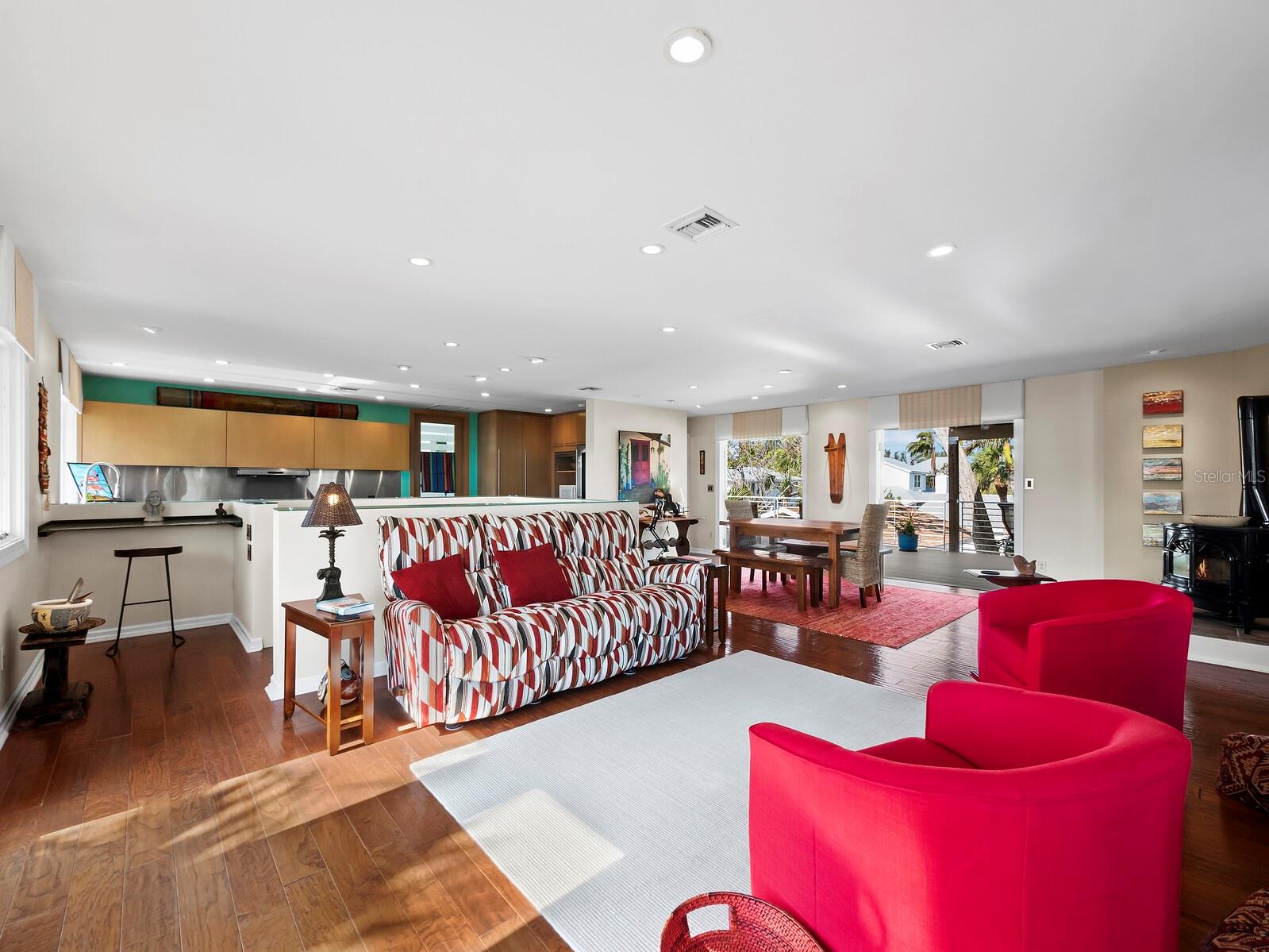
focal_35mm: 14
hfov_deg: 102.1
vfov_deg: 85.7
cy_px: 476
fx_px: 513
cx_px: 634
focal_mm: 7
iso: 400
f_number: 11
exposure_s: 1/8
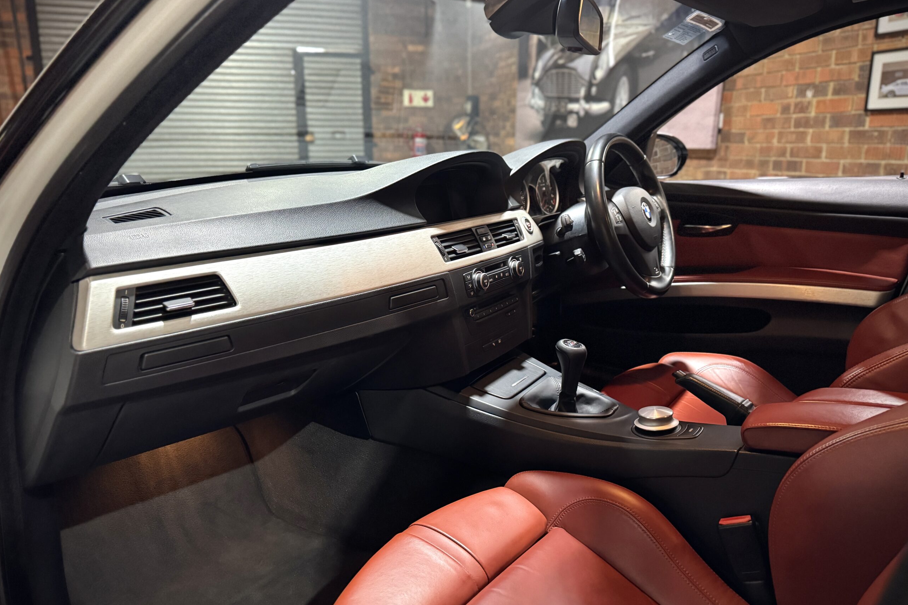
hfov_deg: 71.5
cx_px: 454
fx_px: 631
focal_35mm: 25
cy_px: 281
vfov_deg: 51.2
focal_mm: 6.76
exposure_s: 1/50
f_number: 1.78
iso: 800
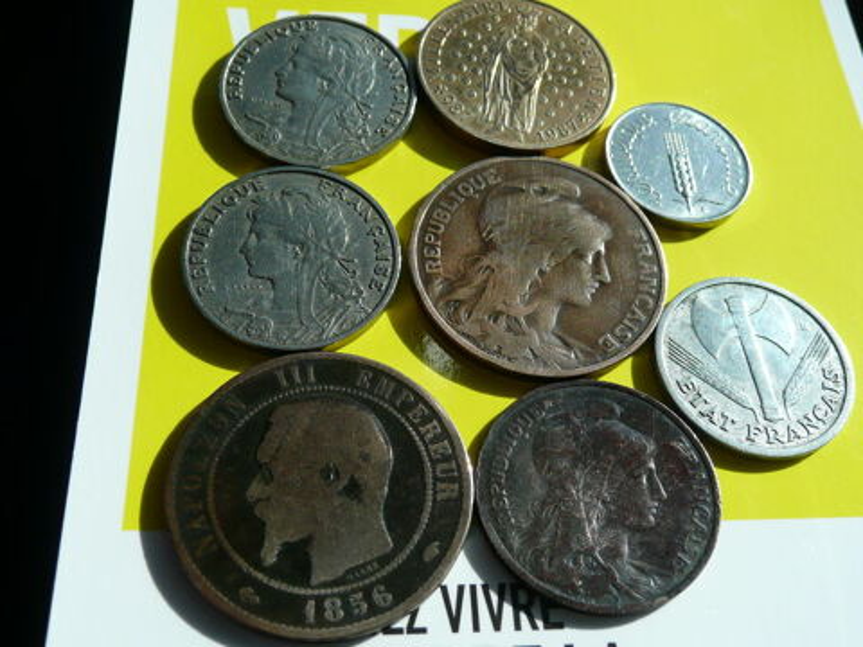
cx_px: 432
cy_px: 324
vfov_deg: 37.7
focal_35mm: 38
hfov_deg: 49.0
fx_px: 947
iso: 100
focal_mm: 5.2
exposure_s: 1/640
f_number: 3.5
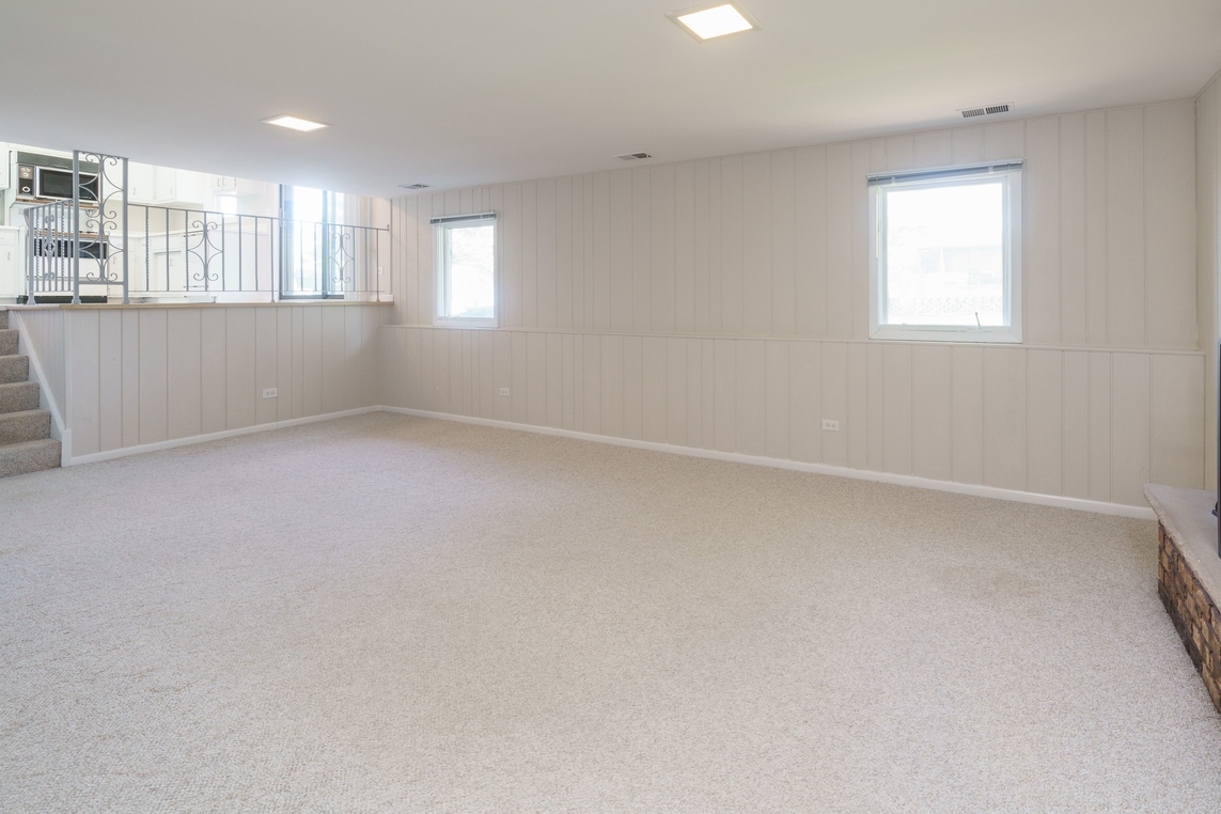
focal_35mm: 17
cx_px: 690
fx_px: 577
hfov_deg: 92.8
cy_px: 286
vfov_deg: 68.9
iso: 400
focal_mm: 12
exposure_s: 1/6
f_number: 8
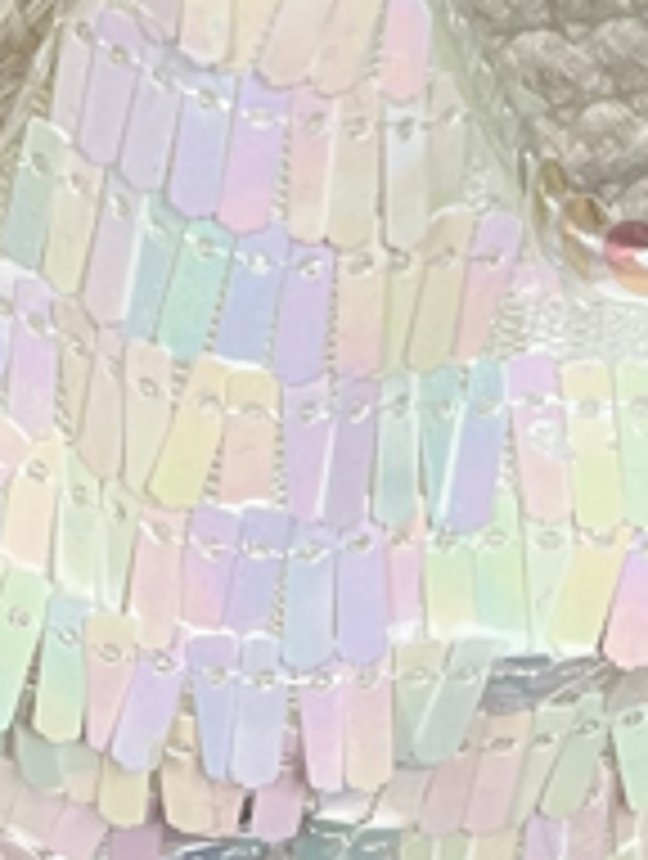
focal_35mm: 163
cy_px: -261
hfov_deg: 9.1
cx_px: 171
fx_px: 4055
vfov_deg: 11.8
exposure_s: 1/60
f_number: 1.5
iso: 125
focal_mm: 5.7
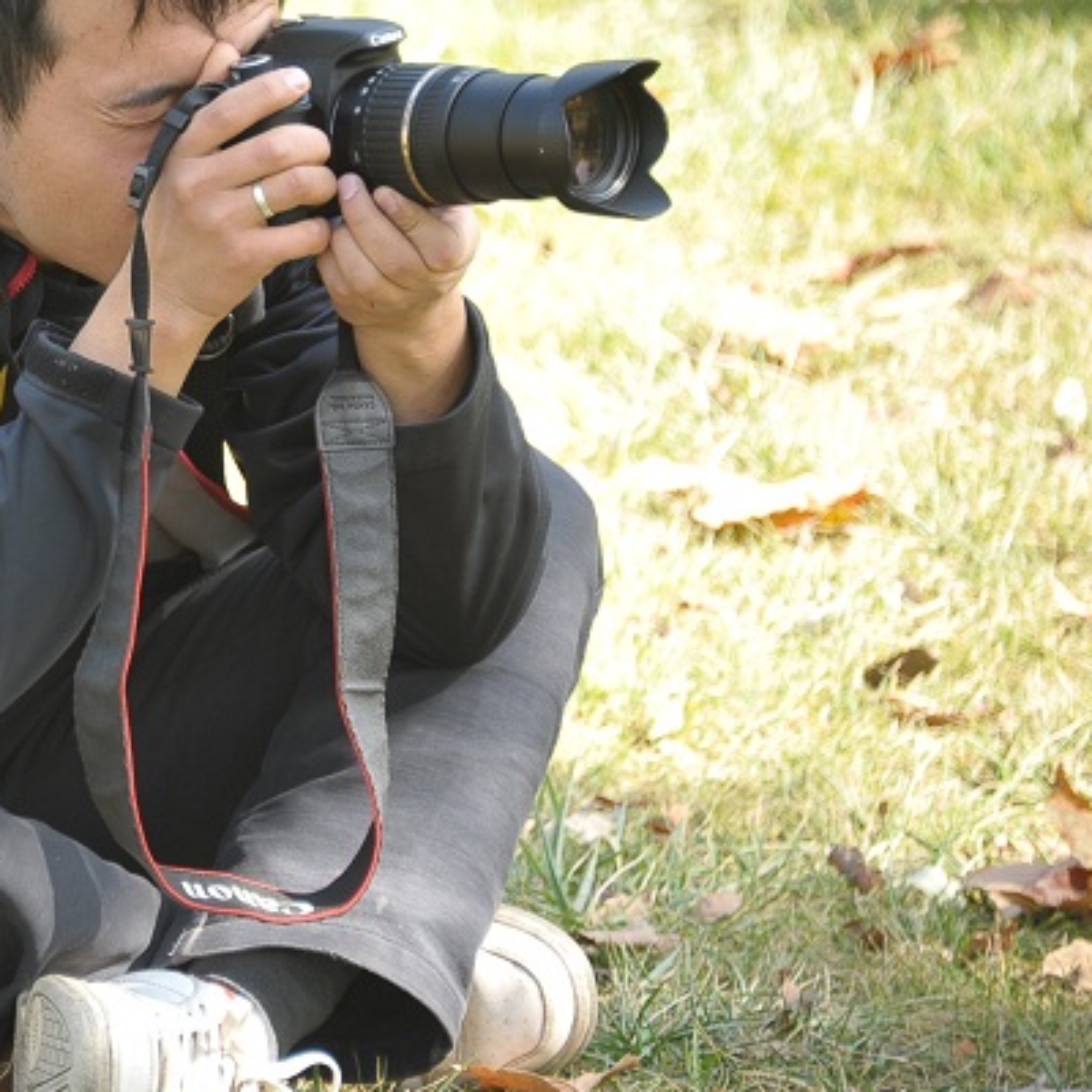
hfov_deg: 3.4
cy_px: 460
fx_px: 18381
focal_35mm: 515
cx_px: 1
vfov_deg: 3.4
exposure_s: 1/60
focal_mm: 300
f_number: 5.6
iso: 200
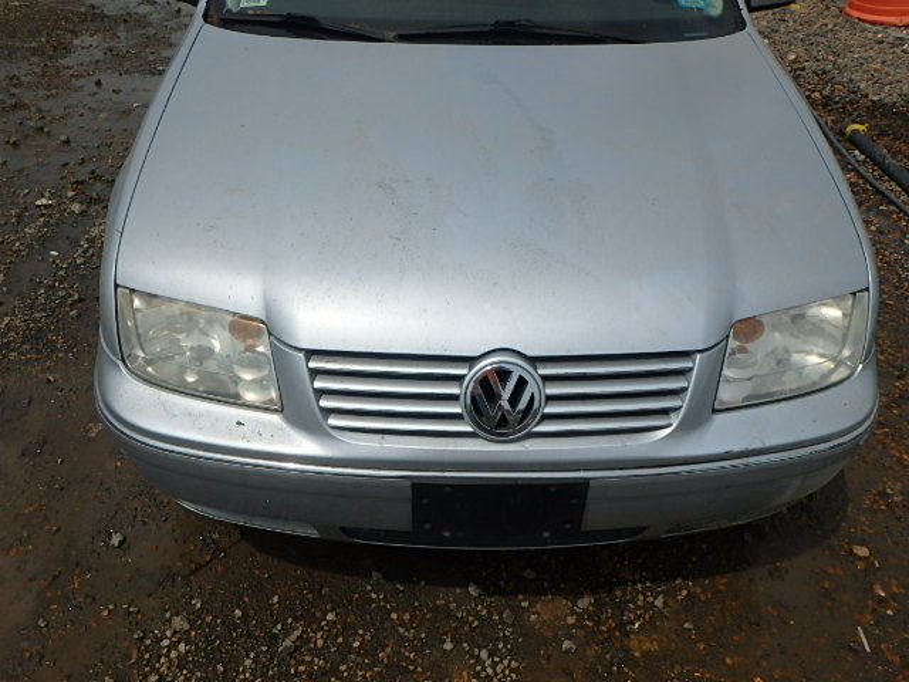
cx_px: 454
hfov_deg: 61.7
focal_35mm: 29
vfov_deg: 48.2
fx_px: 762
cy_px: 341
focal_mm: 5.2
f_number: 7.6
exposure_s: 1/800
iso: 125
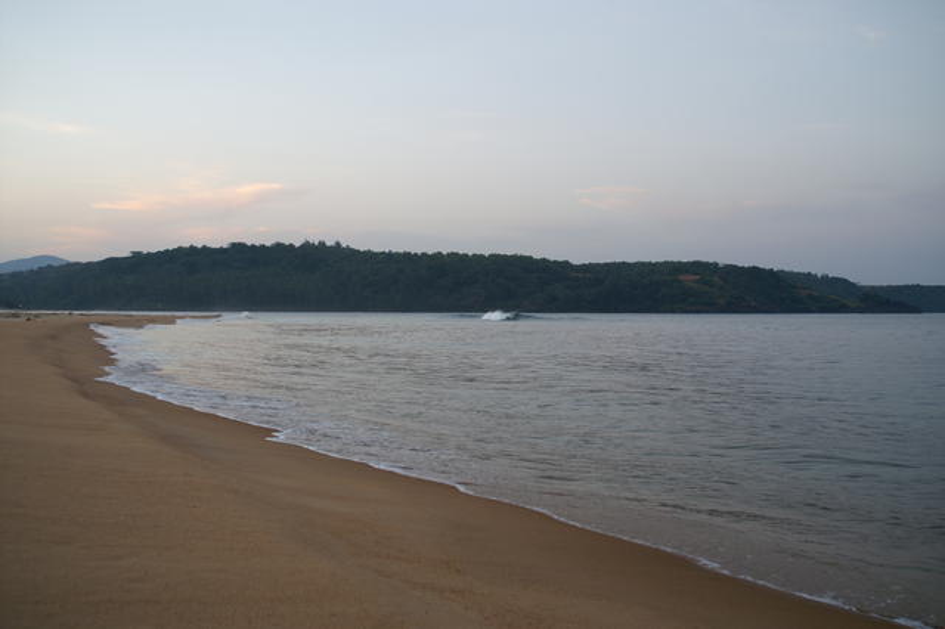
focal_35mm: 36
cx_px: 472
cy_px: 314
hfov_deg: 53.2
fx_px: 944
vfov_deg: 36.8
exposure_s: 1/80
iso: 100
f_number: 3.5
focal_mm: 24
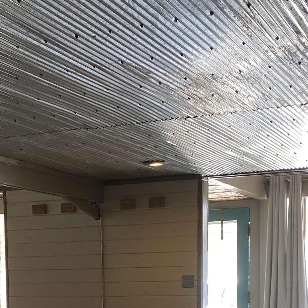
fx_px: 765
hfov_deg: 22.6
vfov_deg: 21.5
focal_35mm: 76
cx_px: 93
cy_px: 344
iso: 40
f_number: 1.8
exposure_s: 1/120
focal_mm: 4.25
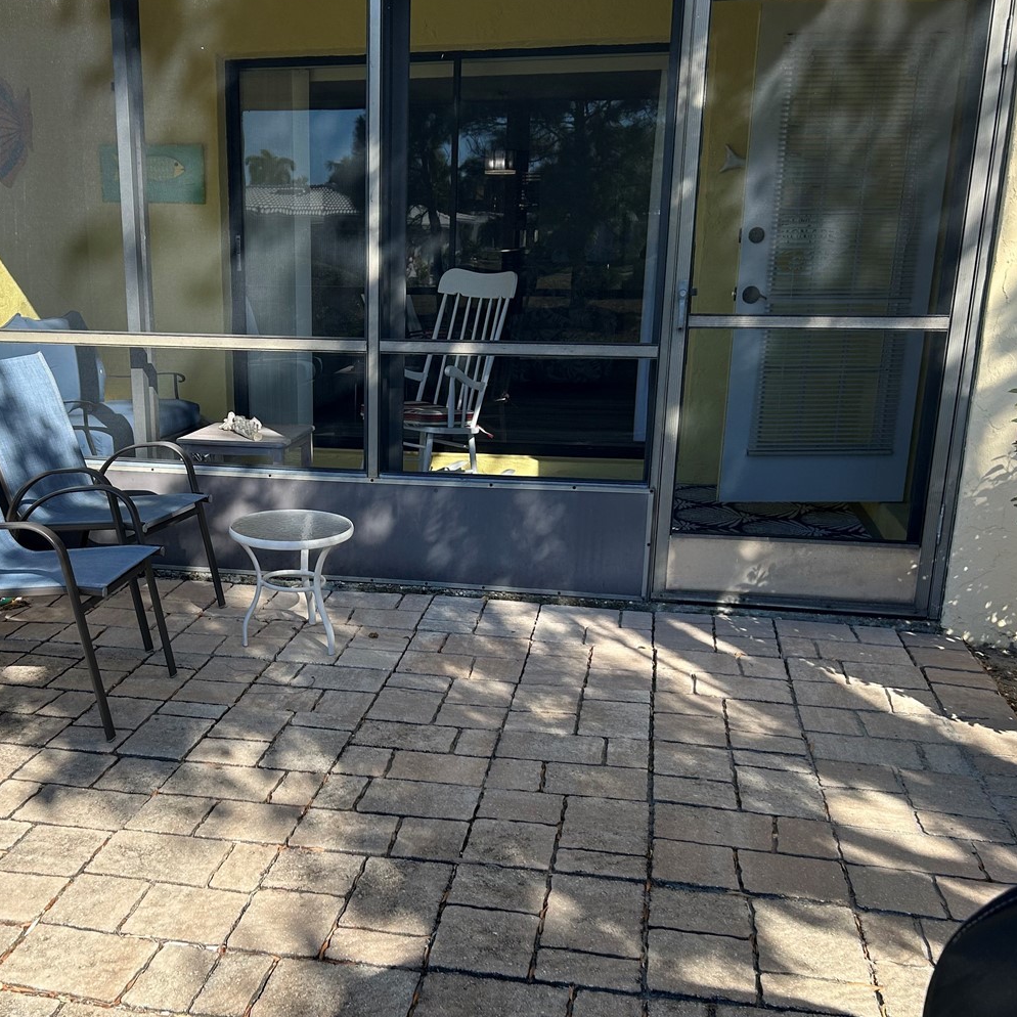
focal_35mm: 37
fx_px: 1230
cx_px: 356
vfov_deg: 44.7
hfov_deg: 44.4
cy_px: 600
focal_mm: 5.7
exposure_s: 1/2123
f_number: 1.5
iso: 50
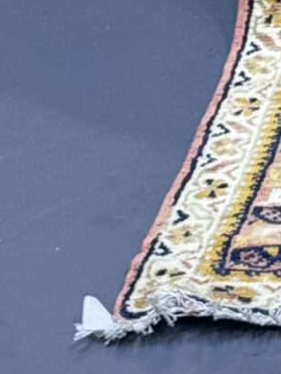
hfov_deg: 4.7
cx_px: 865
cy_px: -658
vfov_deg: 6.1
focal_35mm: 304
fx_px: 3290
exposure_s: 1/50
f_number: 1.78
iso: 160
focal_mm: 6.76
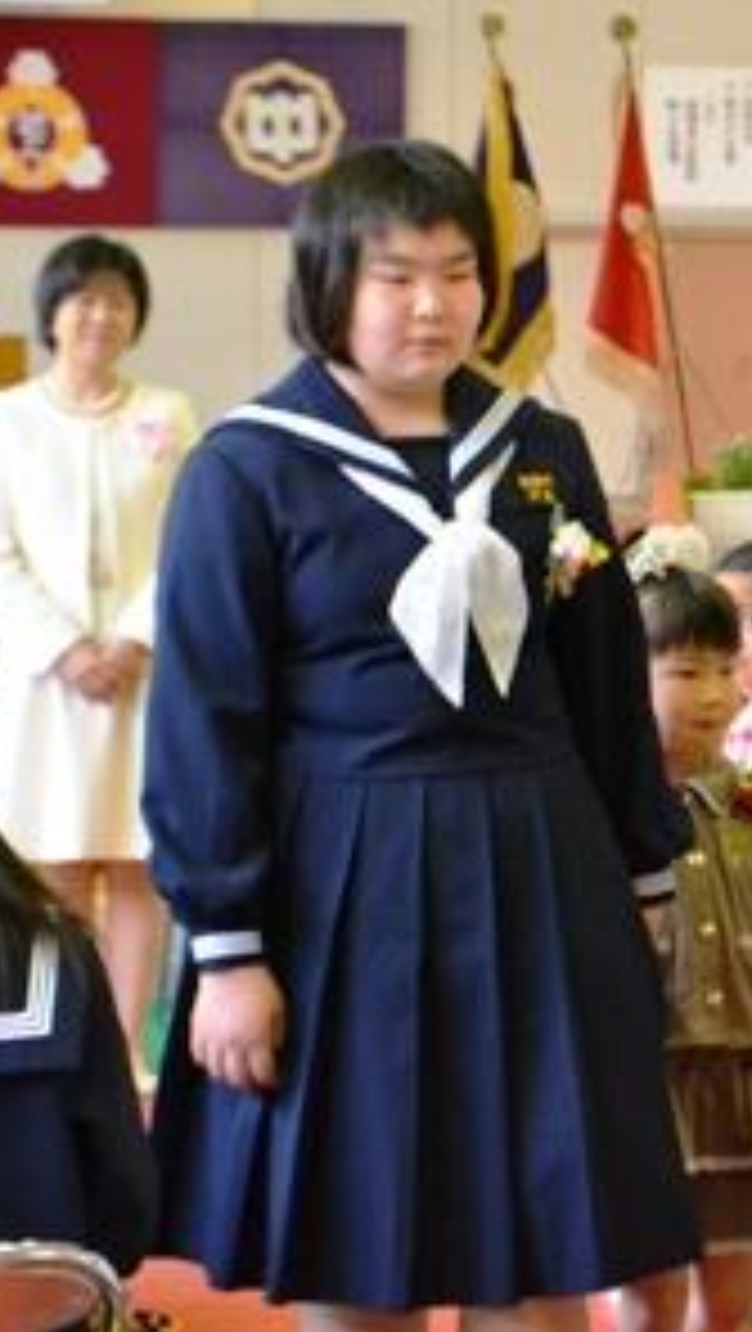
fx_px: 4626
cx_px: 549
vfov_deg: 16.4
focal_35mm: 131
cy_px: 668
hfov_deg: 9.3
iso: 2200
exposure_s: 1/60
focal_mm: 55
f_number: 5.6
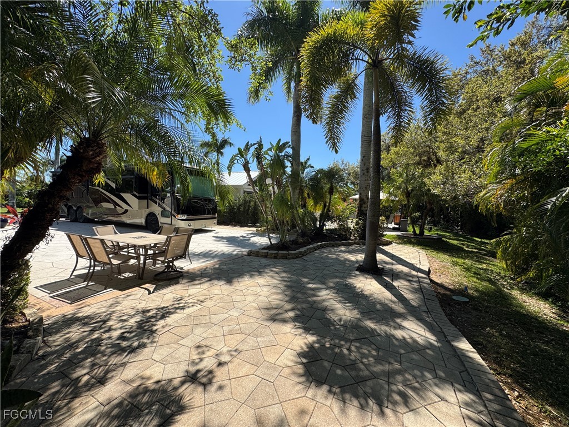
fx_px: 230
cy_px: 214
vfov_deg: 85.7
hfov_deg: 102.1
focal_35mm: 14
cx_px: 284
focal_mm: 2.22
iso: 50
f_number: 2.2
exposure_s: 1/1637
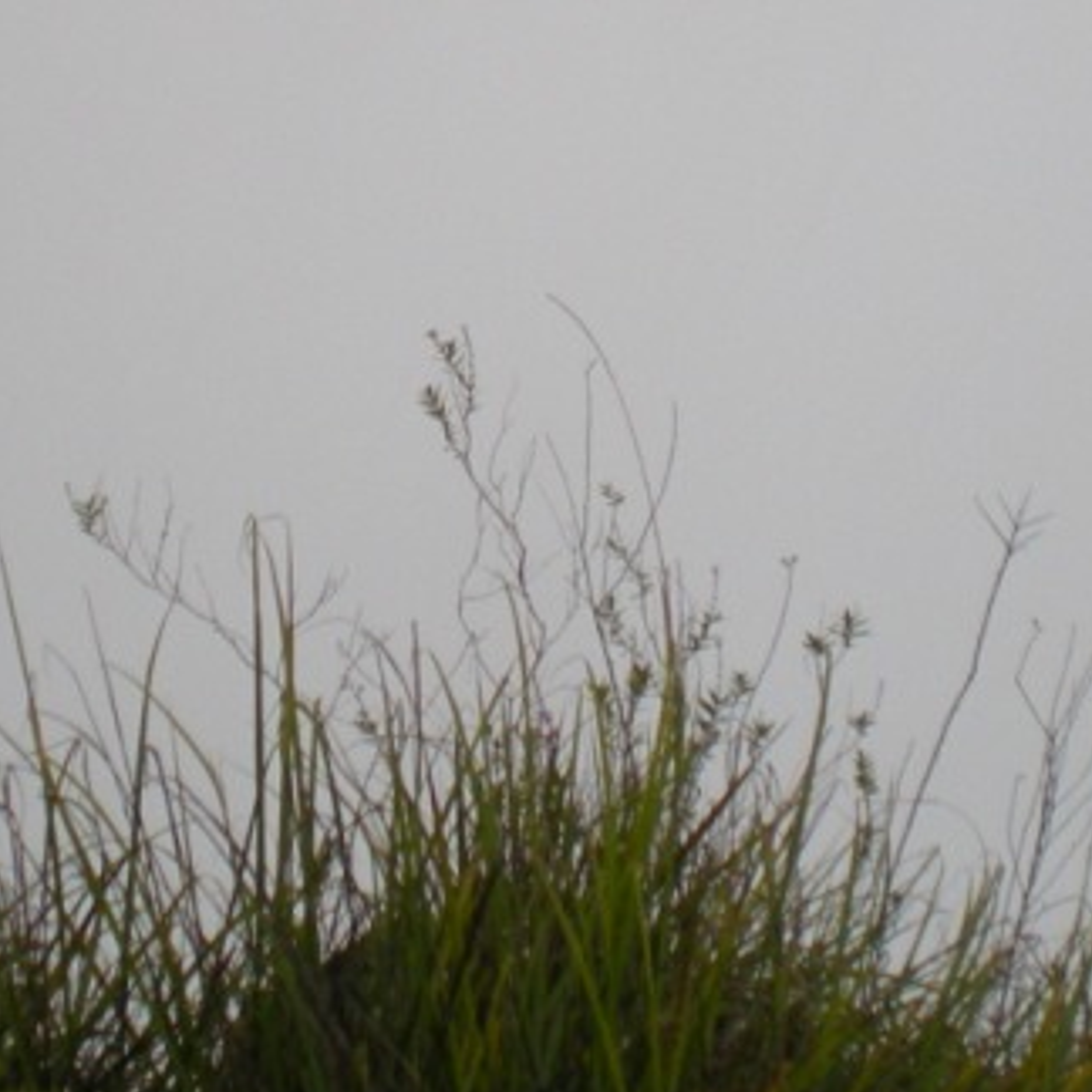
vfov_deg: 15.9
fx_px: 3783
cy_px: -165
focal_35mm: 106
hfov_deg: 16.4
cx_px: 394
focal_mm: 6.3
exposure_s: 1/145
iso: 64
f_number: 3.1
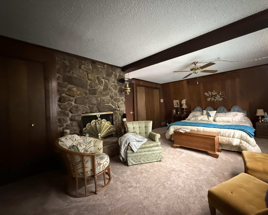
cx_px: 147
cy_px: 107
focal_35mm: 15
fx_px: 119
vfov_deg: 84.0
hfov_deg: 96.5
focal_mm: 2.22
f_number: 2.2
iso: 1600
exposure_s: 1/30
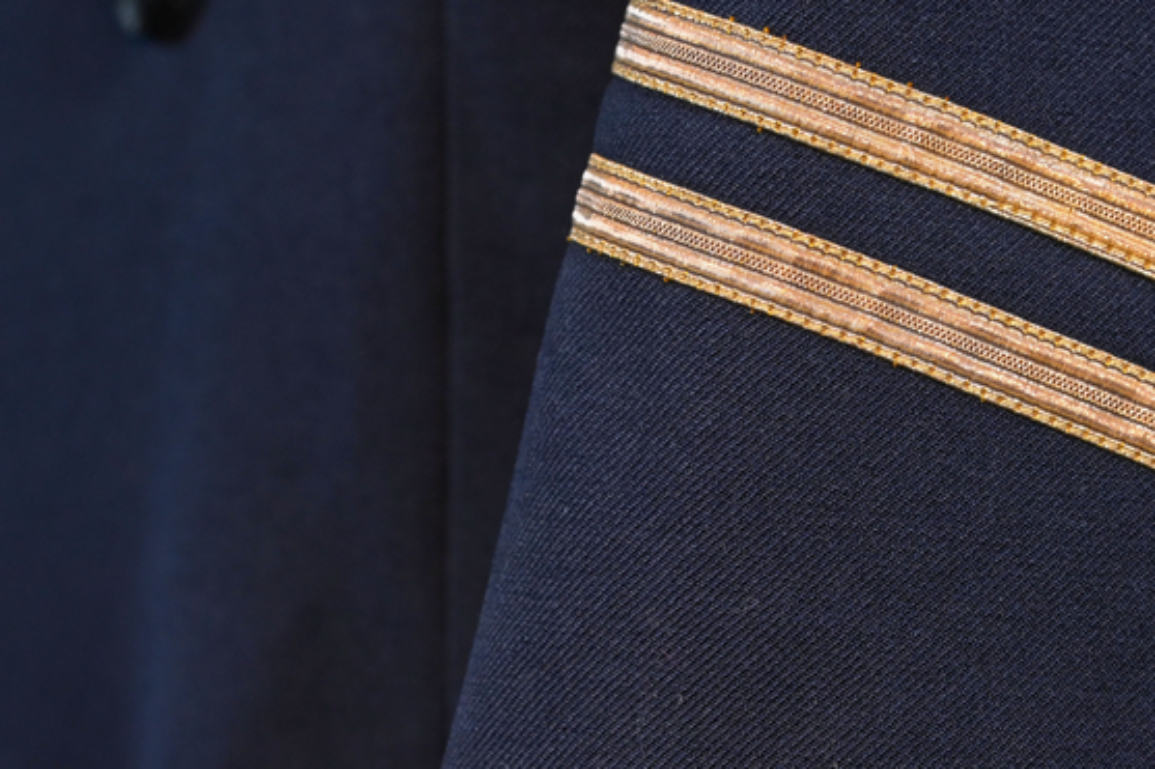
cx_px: 705
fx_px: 5869
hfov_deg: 11.2
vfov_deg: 7.5
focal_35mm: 183
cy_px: 529
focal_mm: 85
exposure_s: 1/60
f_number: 5
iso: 640
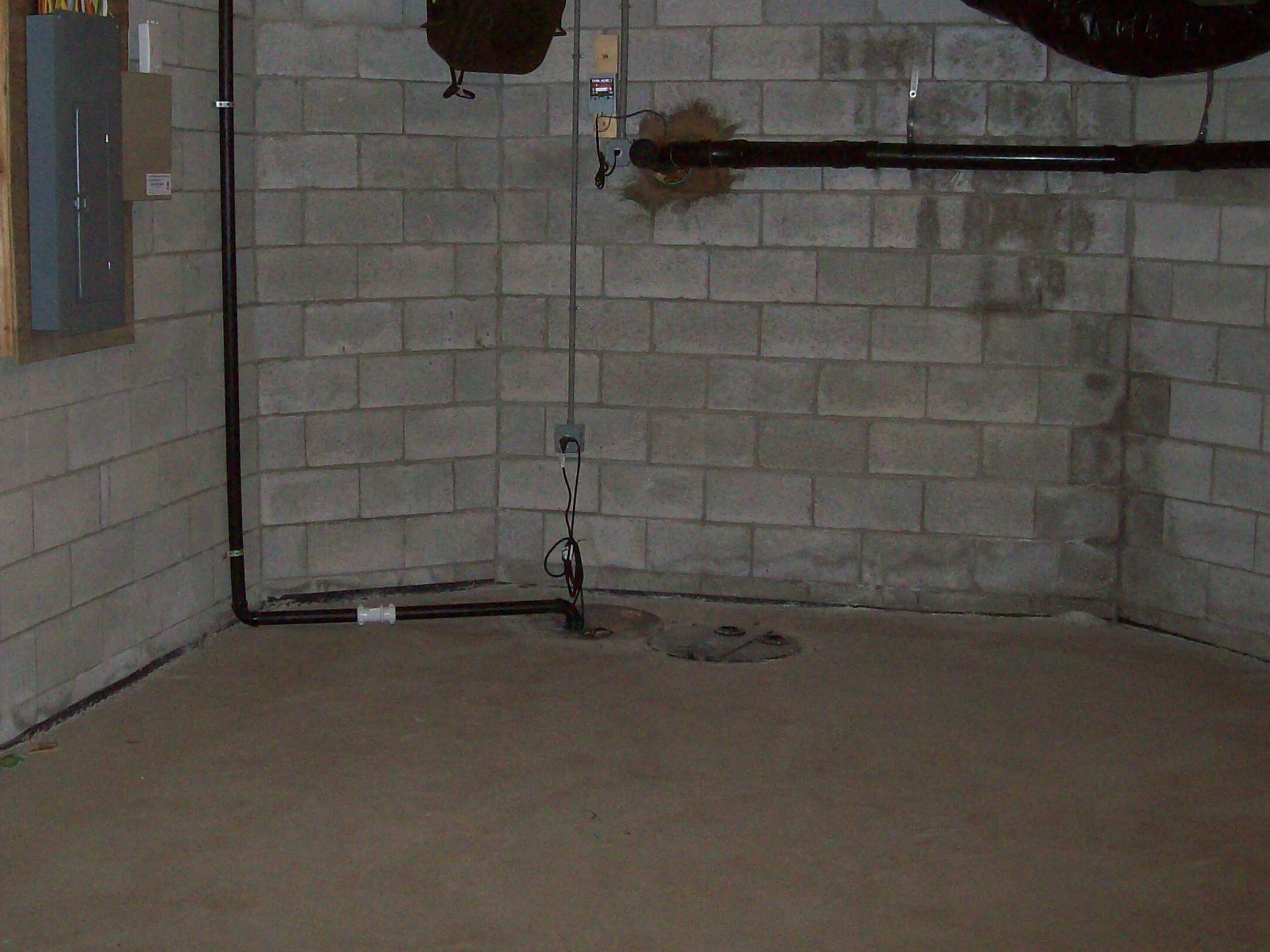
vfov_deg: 29.0
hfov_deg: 37.9
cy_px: 353
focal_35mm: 50
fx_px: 1834
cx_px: 472
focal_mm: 6
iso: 200
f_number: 2.7
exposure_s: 1/64
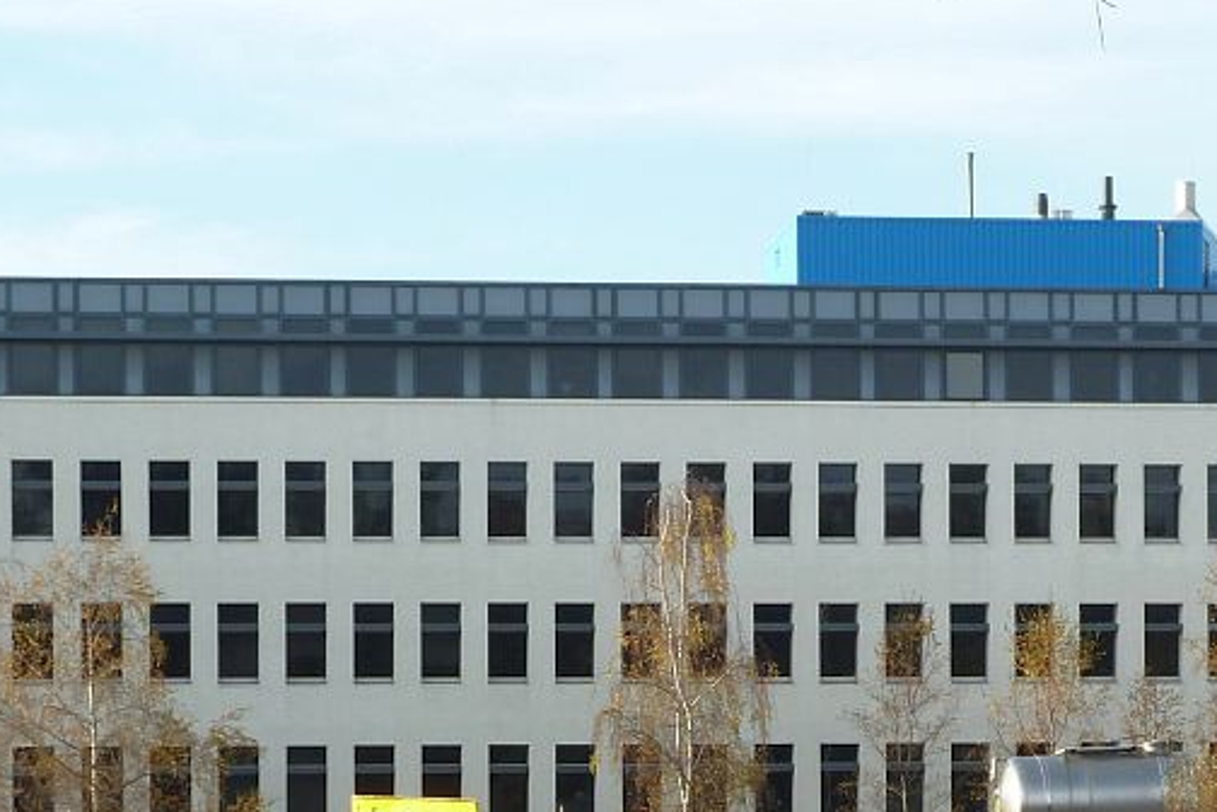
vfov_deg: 10.2
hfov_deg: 15.4
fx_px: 4496
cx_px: 893
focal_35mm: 133
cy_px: 872
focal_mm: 10.3
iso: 80
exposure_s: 1/200
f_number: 4
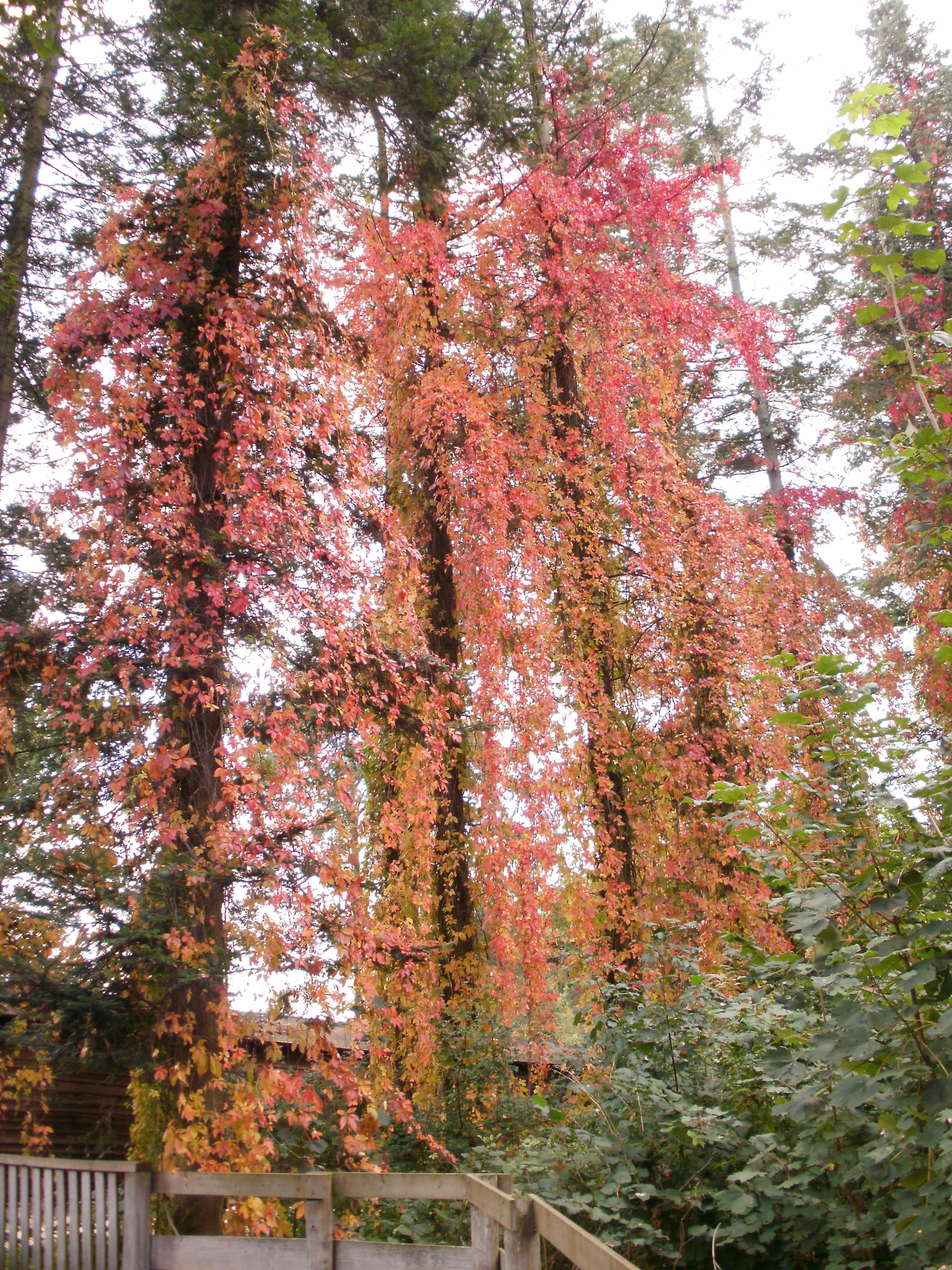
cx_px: 476
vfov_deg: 51.4
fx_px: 1320
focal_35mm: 36
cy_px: 635
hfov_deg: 39.7
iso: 100
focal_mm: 6.3
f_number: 3.5
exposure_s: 1/30
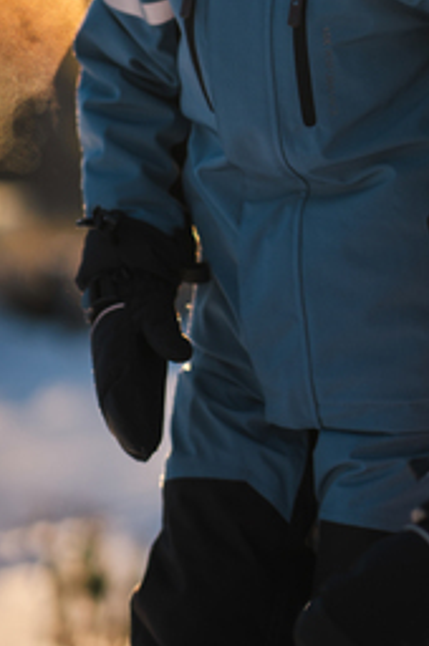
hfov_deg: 6.3
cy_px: -88
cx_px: 347
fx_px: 3871
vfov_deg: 9.4
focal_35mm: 216
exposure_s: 1/2000
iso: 100
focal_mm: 85
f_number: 2.5
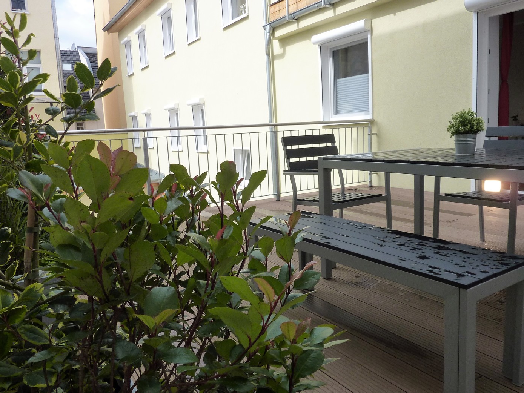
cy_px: 190
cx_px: 275
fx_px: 409
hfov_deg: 65.3
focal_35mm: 27
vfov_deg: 51.4
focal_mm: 4.1
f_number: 4
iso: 125
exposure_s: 1/320
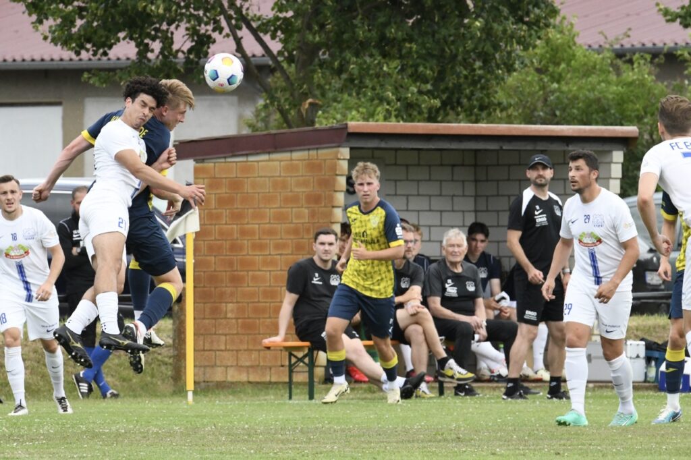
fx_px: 7675
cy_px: 230
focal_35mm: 400
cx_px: 346
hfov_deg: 5.2
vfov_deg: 3.4
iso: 5000
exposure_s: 1/1600
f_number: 13
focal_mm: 400
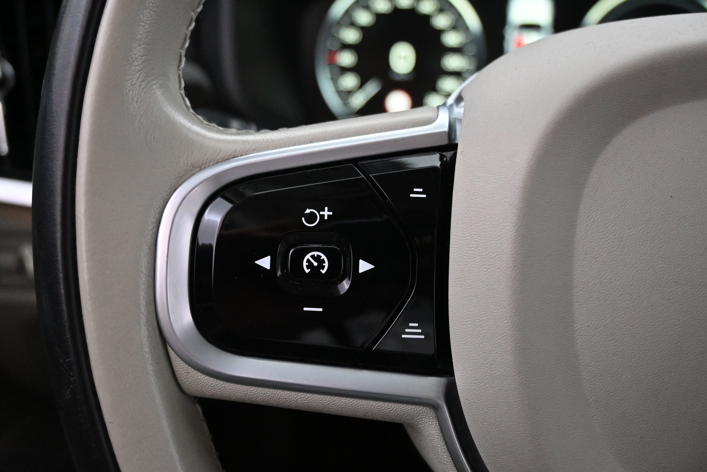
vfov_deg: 36.9
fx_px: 707
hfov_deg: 53.1
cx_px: 354
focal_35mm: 36
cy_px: 236
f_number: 4.2
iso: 5600
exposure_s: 1/40
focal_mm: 24
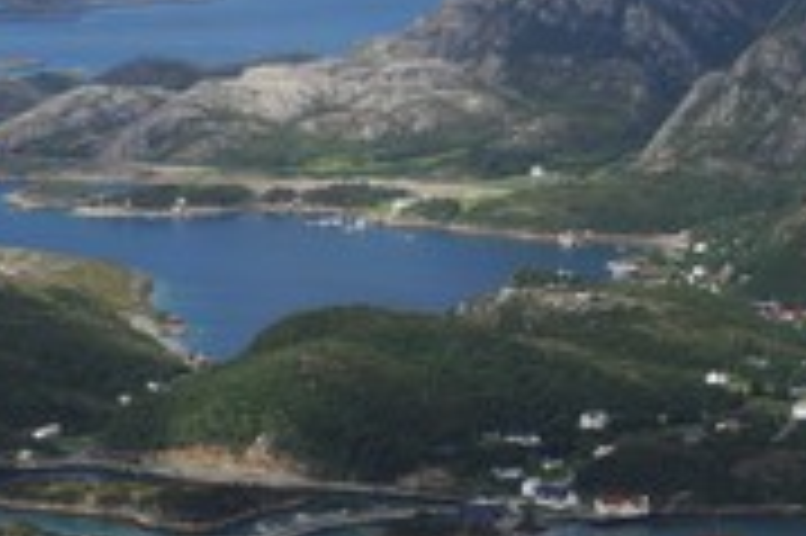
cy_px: 203
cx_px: 813
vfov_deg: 7.5
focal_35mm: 183
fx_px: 4093
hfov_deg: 11.1
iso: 100
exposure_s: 1/1500
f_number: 3.5
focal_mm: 52
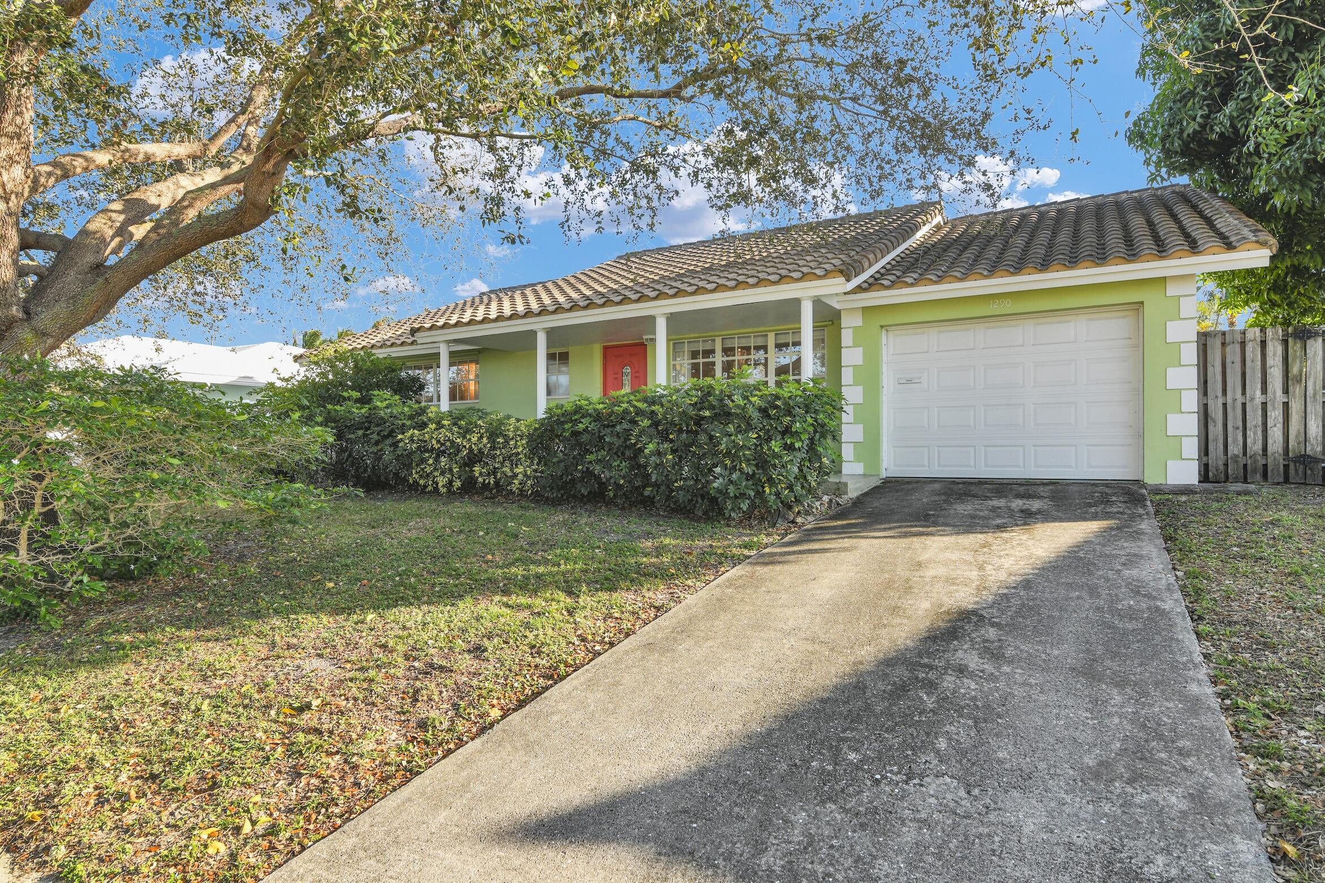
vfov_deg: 61.9
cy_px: 442
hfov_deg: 84.0
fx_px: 736
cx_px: 662
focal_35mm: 20
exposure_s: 1/125
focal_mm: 20
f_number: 8
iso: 200
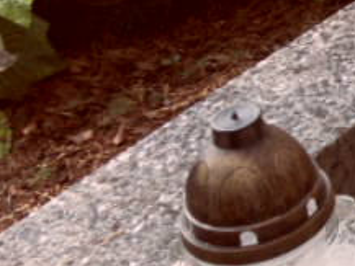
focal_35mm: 113
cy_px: -121
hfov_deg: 14.5
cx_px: 705
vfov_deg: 12.5
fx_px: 1159
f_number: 3.2
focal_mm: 3.9
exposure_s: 1/180
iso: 80
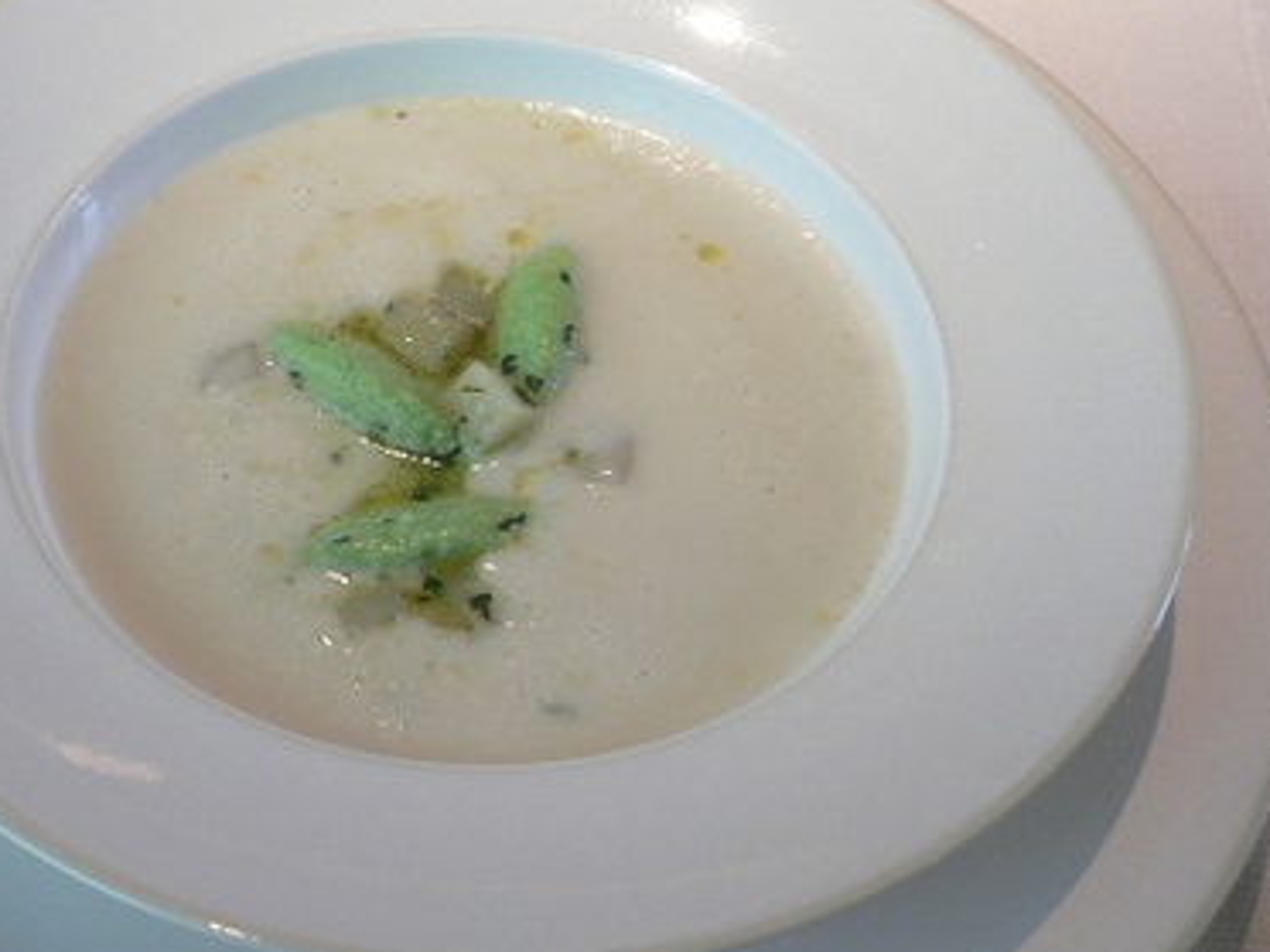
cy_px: 442
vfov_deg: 30.9
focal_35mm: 47
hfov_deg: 40.1
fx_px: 1724
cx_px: 454
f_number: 2.8
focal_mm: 5.8
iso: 100
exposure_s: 1/15
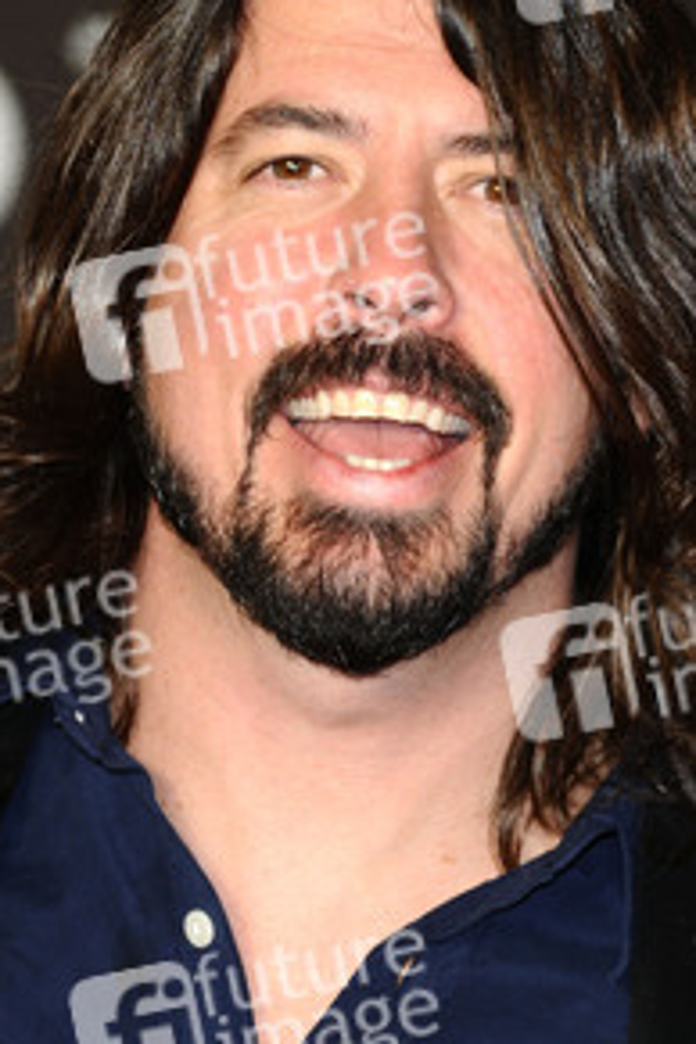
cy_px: 477
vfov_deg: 5.0
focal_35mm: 412
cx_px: 361
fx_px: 11947
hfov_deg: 3.3
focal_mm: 200
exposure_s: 1/160
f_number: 4.5
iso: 320
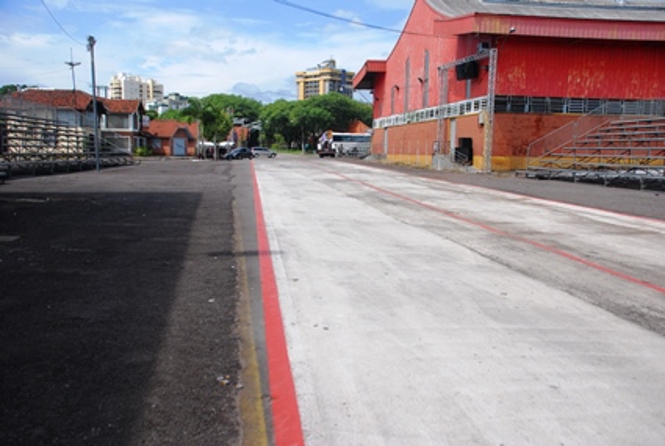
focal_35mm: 33
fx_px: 611
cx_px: 332
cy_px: 223
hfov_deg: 57.1
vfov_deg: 40.1
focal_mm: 22
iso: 400
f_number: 3.8
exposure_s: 1/2000
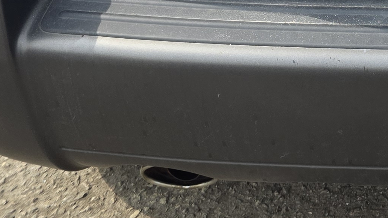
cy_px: -233
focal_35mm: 97
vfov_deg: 11.2
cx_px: 525
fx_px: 998
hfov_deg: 19.9
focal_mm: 6.3
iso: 80
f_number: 1.7
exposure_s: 1/2365
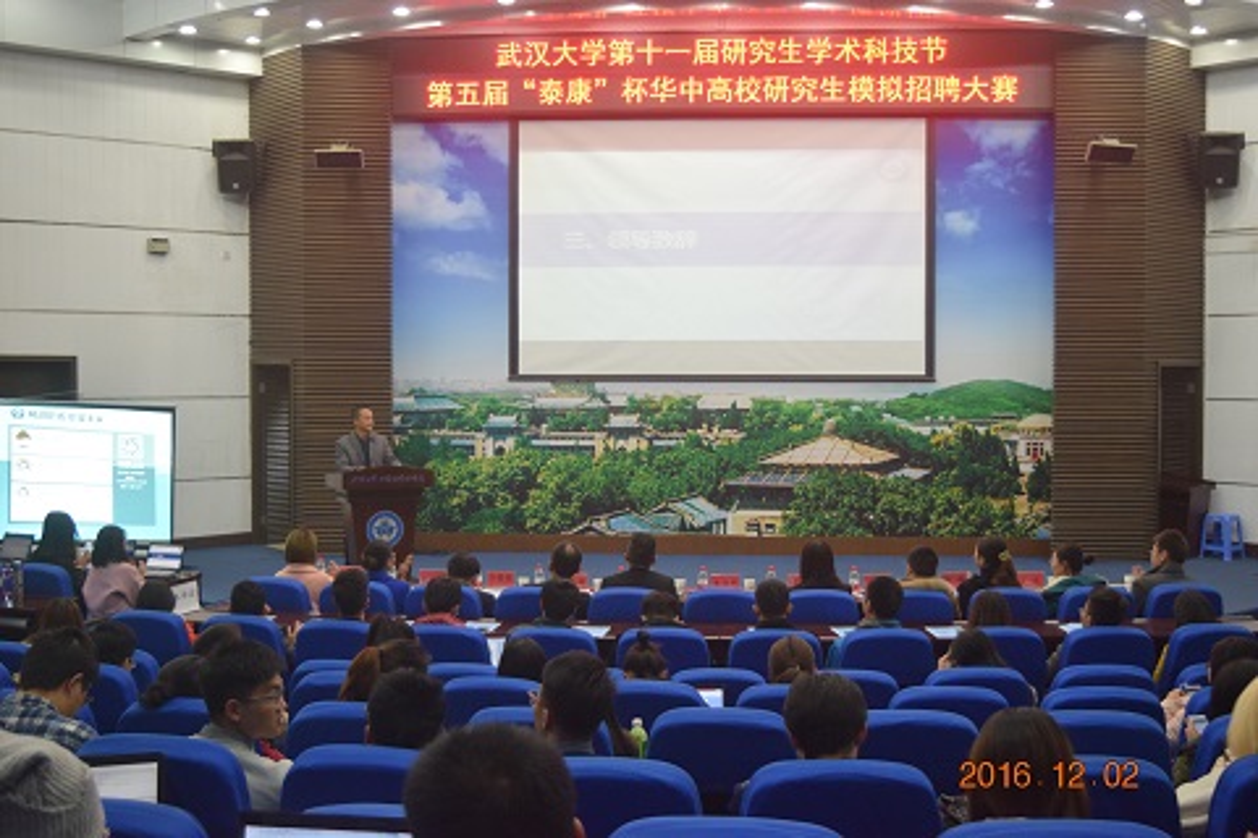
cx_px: 629
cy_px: 419
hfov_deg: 45.0
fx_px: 1520
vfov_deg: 30.8
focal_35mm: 44
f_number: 4.2
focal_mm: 29
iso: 1100
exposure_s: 1/60
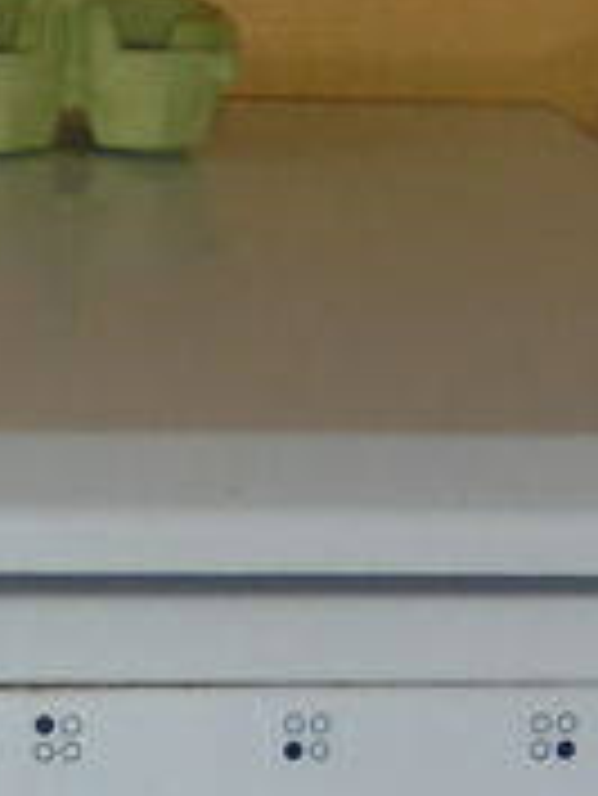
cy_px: 1327
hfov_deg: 10.1
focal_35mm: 147
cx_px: 139
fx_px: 3382
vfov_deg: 12.5
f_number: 3.5
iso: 200
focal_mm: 4.6
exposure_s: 1/30
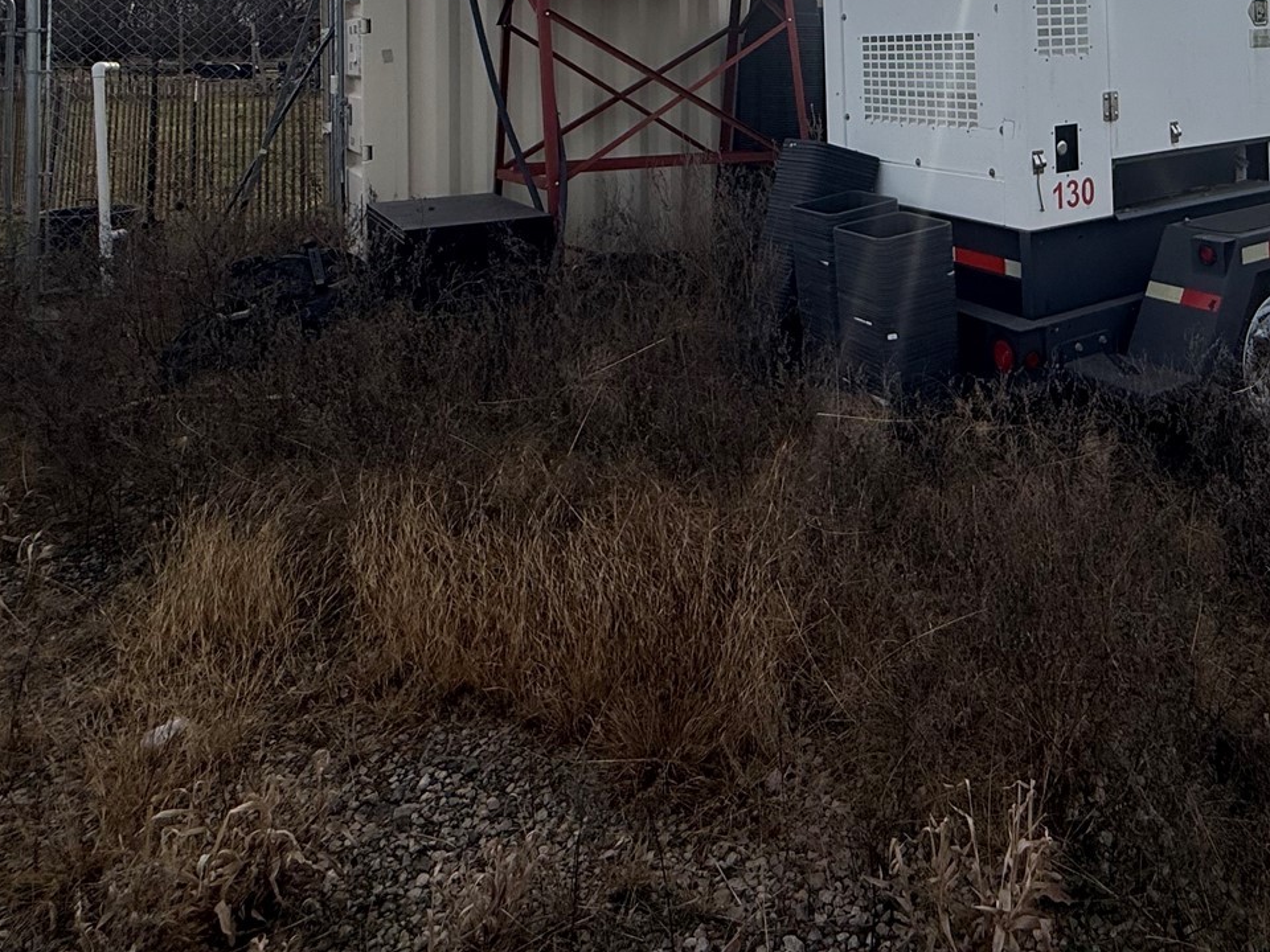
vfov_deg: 43.4
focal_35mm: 28
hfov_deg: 60.4
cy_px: 22
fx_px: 1027
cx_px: 931
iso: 50
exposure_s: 1/2841
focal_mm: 2.22
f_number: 2.2
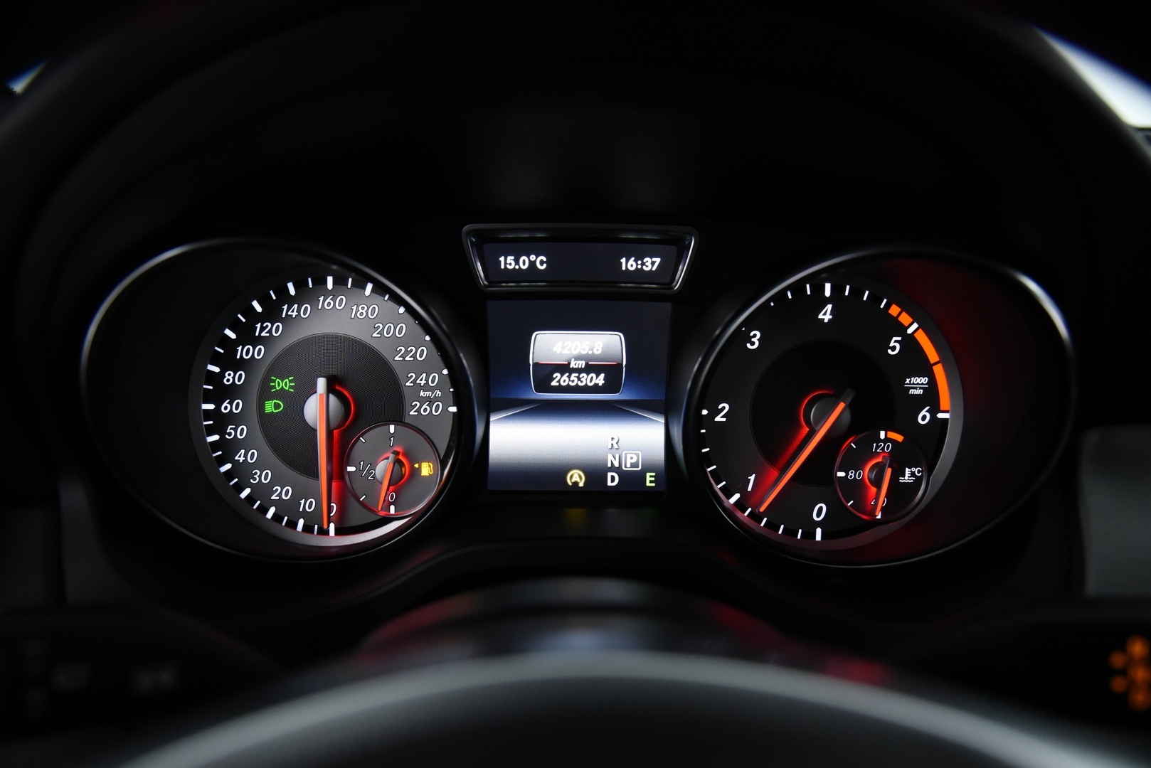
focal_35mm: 28
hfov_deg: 65.5
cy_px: 384
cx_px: 576
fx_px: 895
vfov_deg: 46.4
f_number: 4
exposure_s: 1/80
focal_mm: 28
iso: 4000
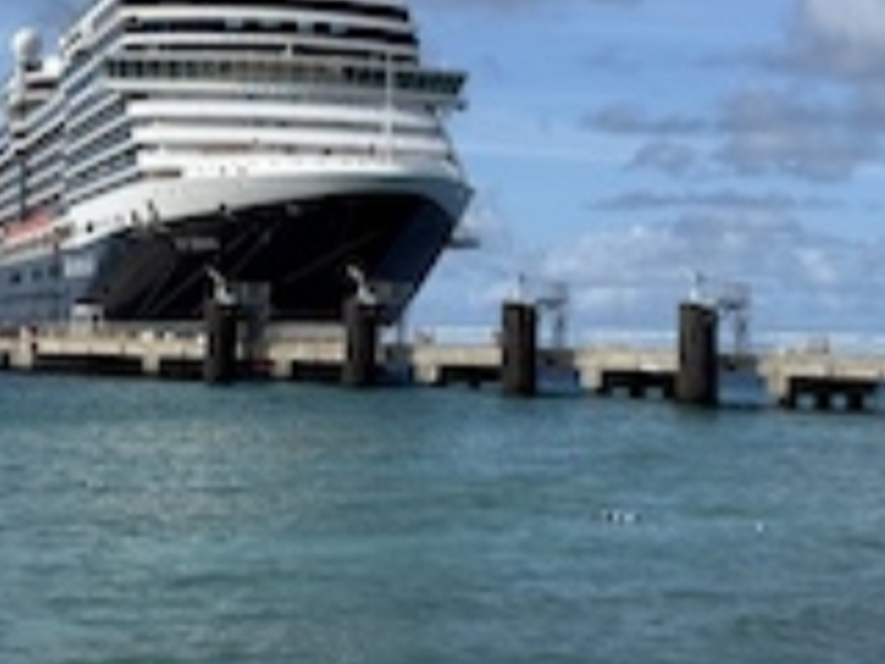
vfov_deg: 15.2
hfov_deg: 20.3
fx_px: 2454
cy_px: 61
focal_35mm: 96
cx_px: 236
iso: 64
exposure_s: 1/6536
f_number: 1.78
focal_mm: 6.76
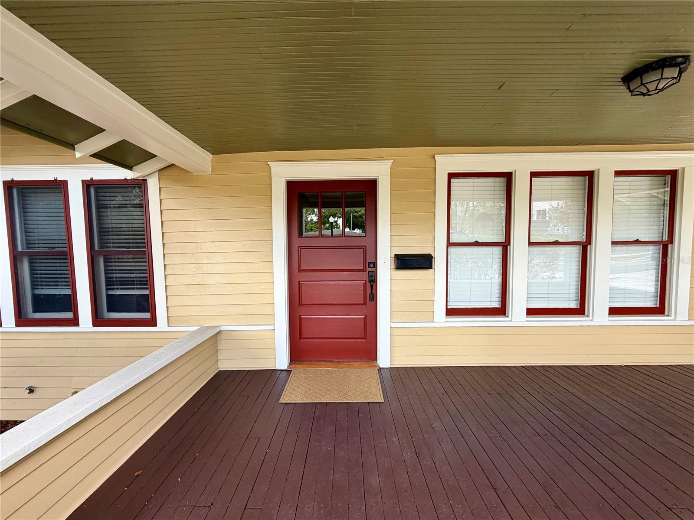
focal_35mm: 14
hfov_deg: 102.1
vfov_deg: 85.7
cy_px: 260
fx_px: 281
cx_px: 347
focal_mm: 2.22
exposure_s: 1/121
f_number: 2.2
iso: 64
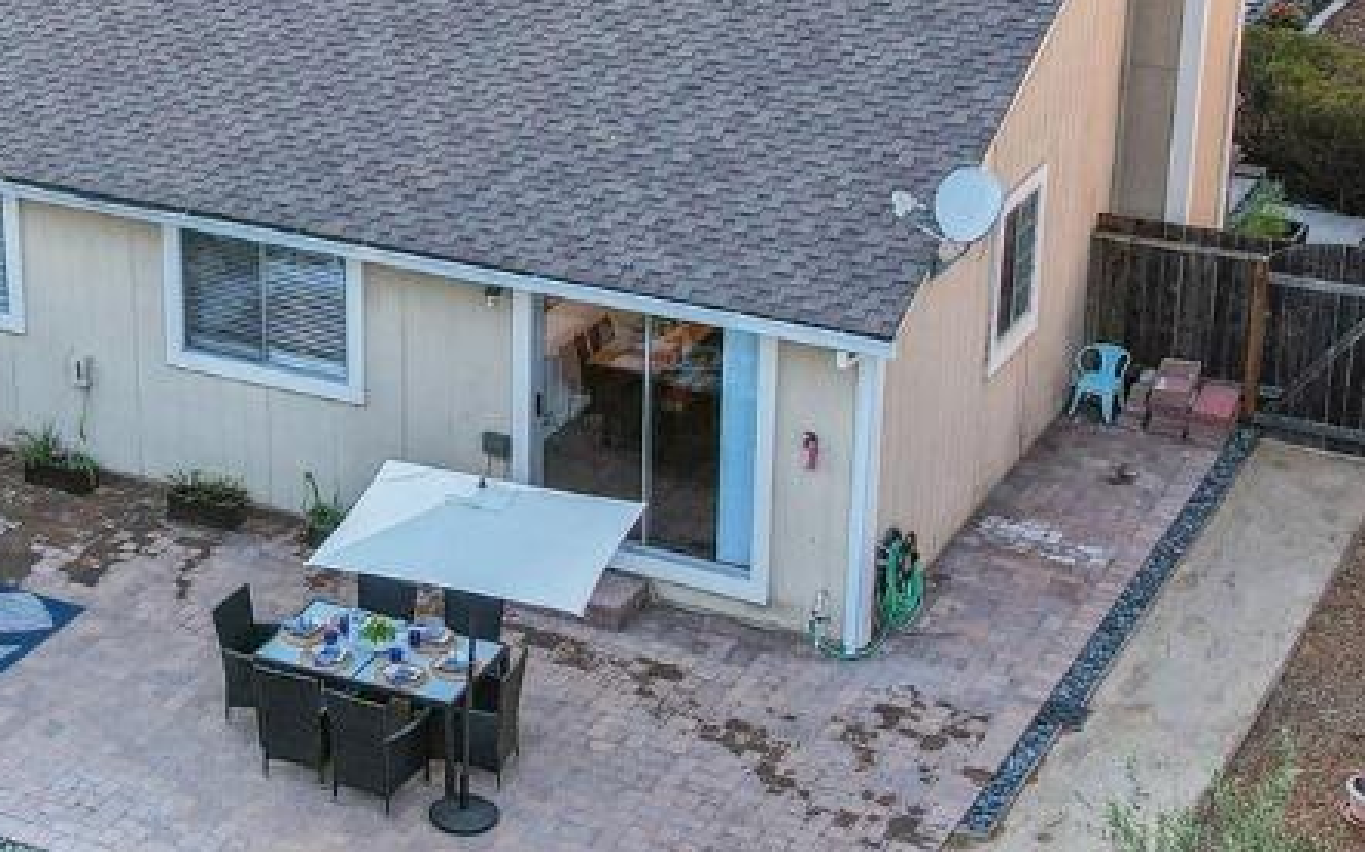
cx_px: 191
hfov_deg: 26.4
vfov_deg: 17.1
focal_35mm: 76
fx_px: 2827
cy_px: 273
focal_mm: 8.4
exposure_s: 1/160
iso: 100
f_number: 2.8
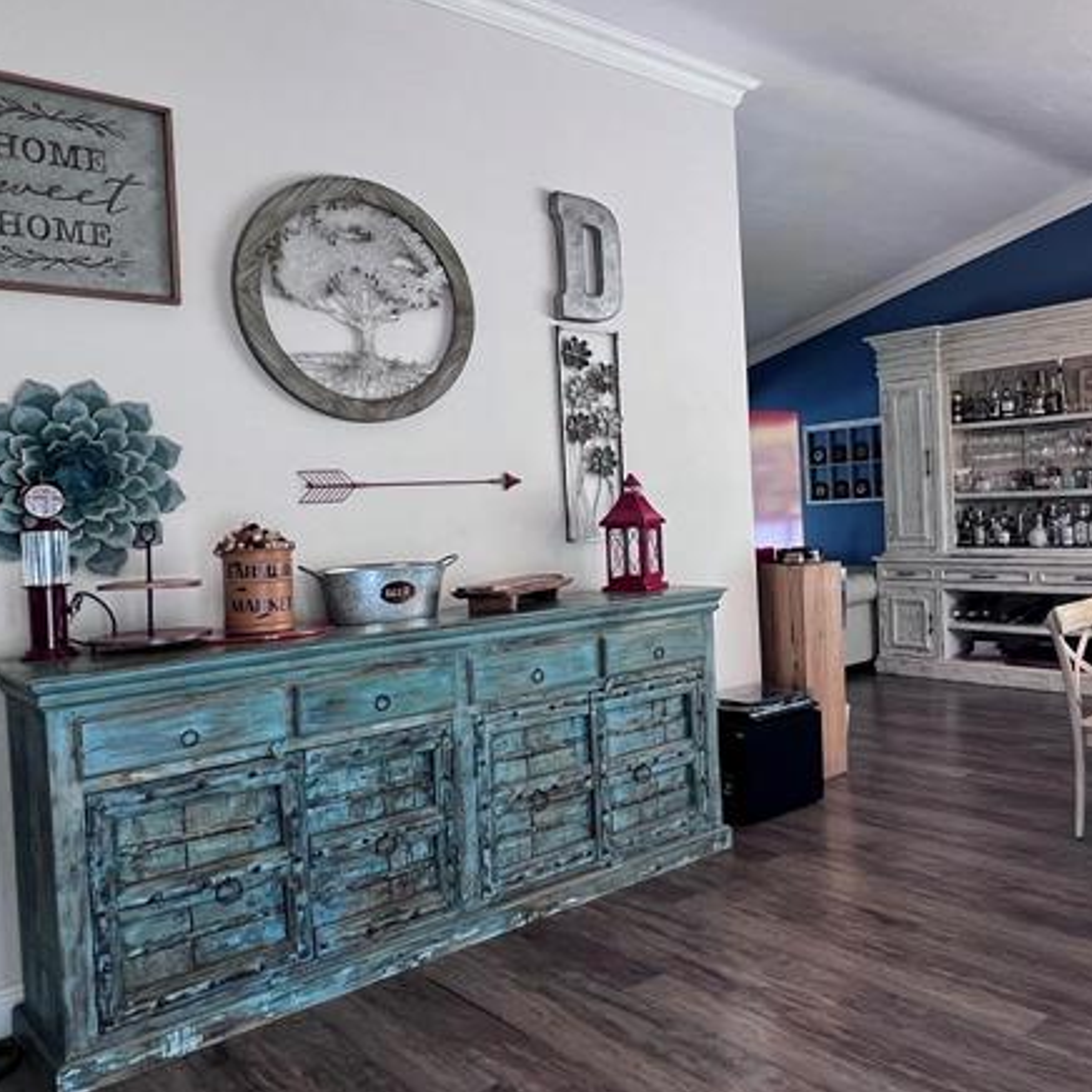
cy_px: 511
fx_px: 964
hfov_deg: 56.8
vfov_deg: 59.0
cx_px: 786
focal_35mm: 27
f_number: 1.8
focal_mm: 1.57
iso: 160
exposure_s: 1/120
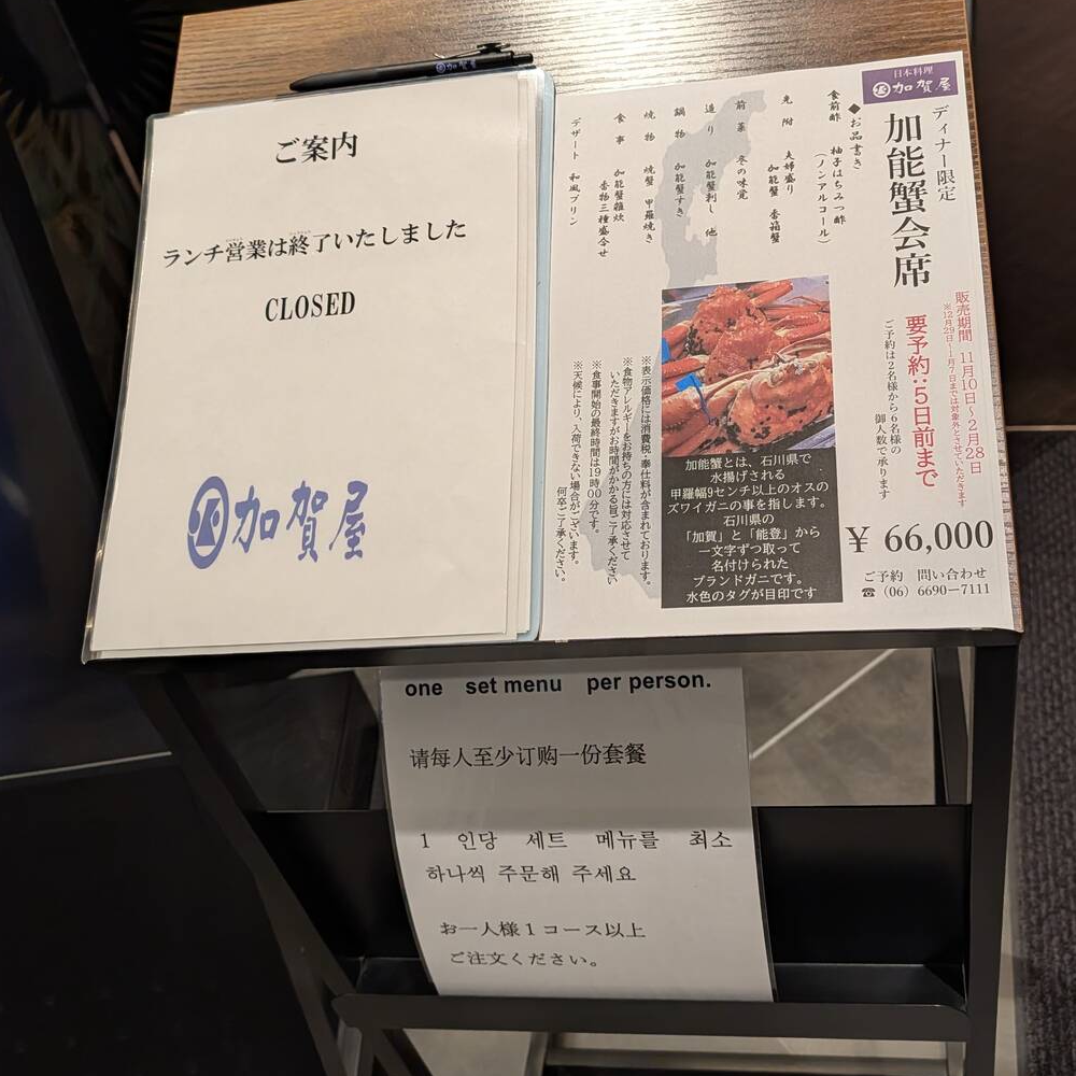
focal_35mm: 34
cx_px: 625
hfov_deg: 48.3
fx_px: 1196
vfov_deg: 48.4
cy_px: 485
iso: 501
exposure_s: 1/813
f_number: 1.68
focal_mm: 6.9
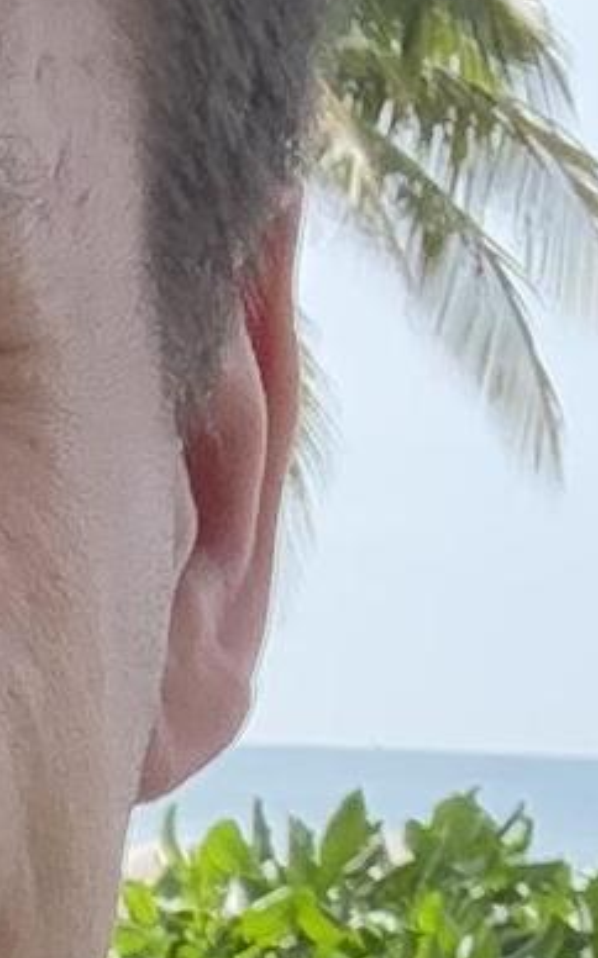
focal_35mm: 210
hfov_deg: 5.8
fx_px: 5484
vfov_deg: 9.0
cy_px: 2291
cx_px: -1255
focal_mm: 2.69
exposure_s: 1/447
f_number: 1.9
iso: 40
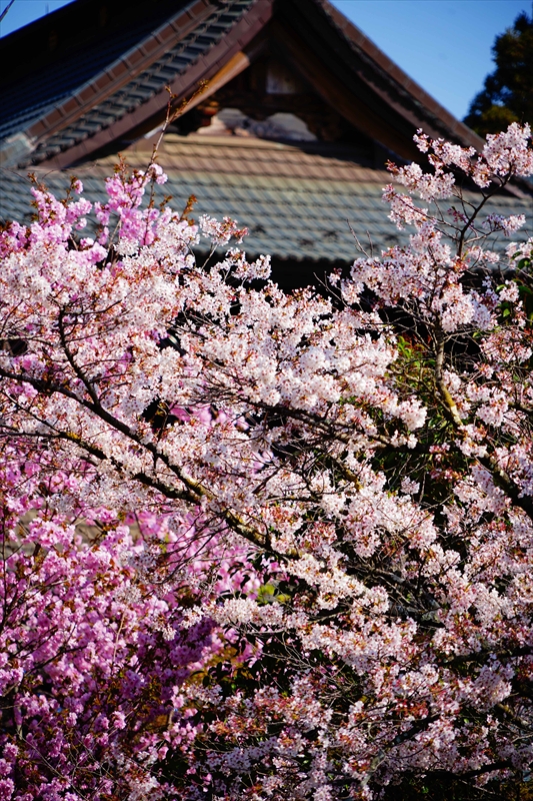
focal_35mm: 240
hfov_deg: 5.7
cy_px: 400
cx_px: 266
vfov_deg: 8.6
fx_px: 5332
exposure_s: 1/200
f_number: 6.3
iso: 50
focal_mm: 240
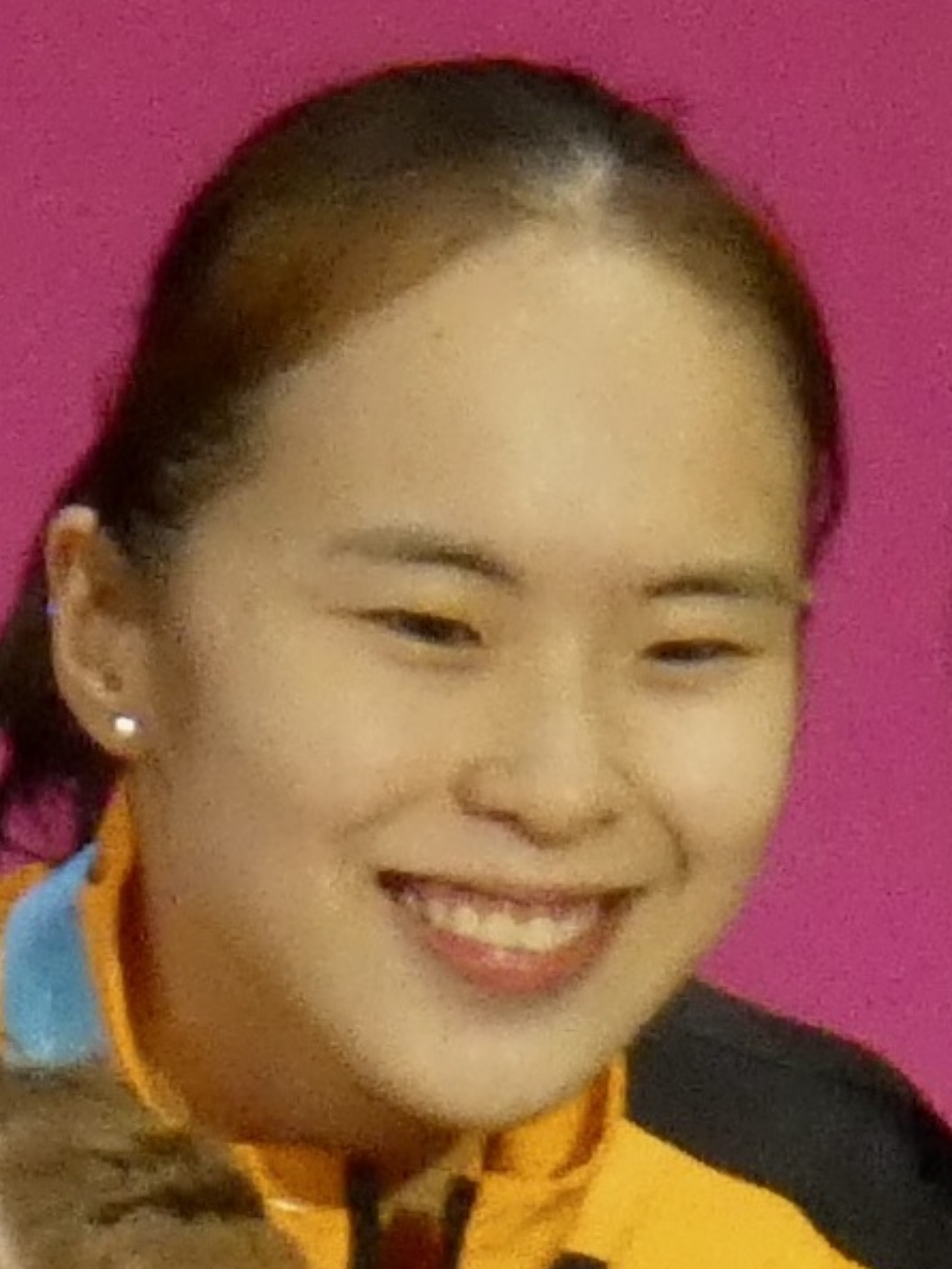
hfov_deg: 2.5
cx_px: 444
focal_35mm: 600
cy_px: 597
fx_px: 21993
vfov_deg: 3.3
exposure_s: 1/100
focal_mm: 95.2
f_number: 5.6
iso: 800
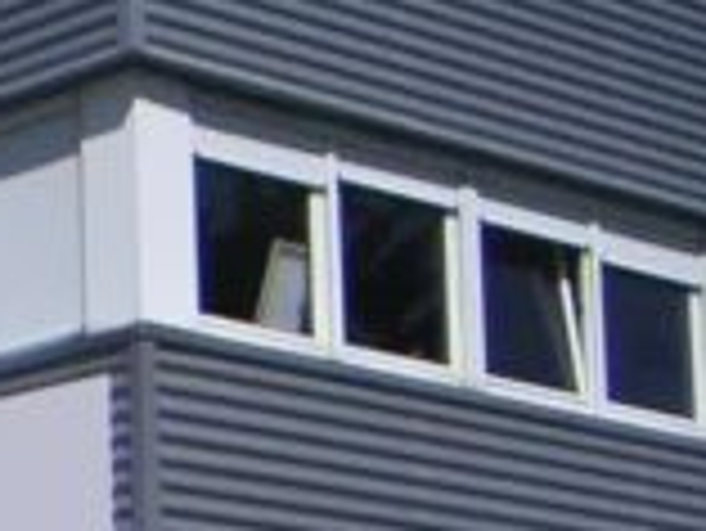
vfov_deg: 9.9
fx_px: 3021
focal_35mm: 148
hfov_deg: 11.9
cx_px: -699
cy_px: 657
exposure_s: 1/350
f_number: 6.7
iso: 50
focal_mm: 5.7
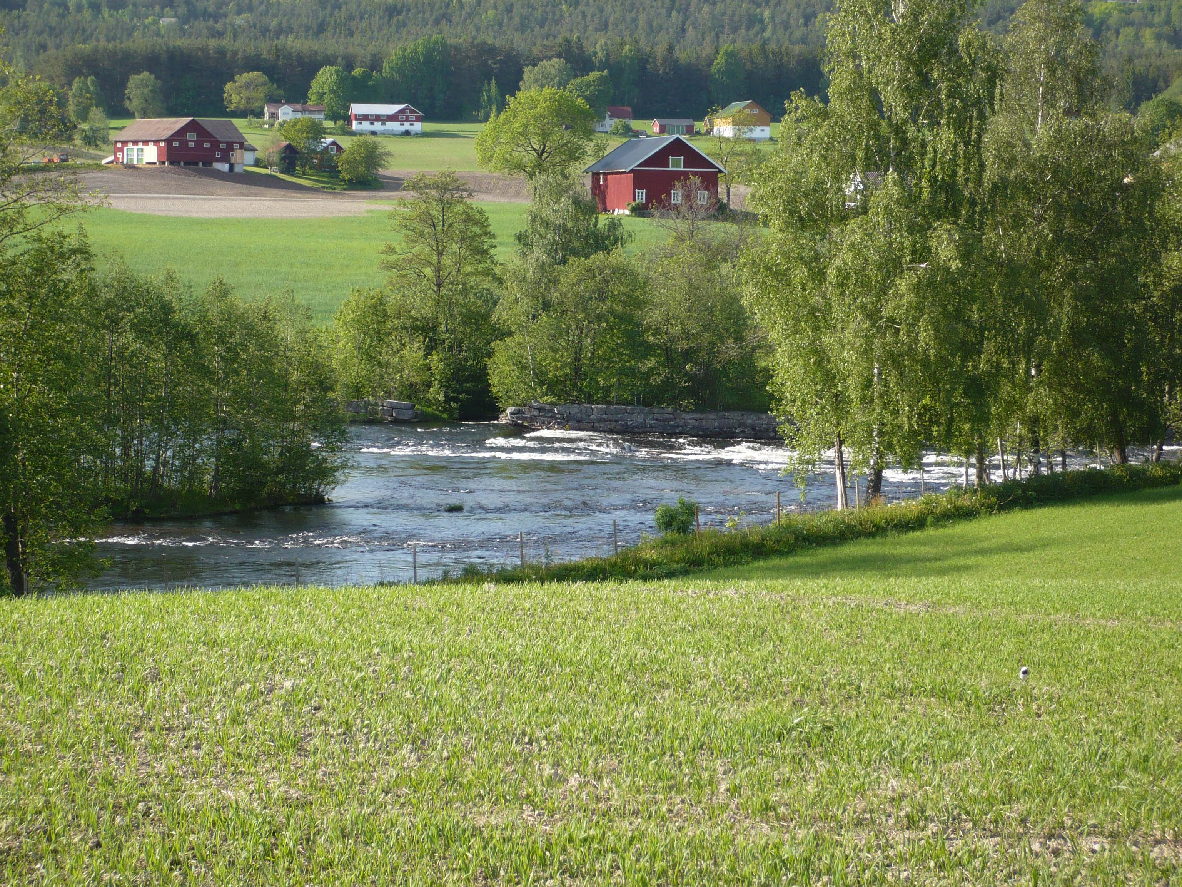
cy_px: 444
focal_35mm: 103
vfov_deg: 14.4
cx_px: 591
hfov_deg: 19.1
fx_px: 3517
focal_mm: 17
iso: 100
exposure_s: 1/160
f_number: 4.9
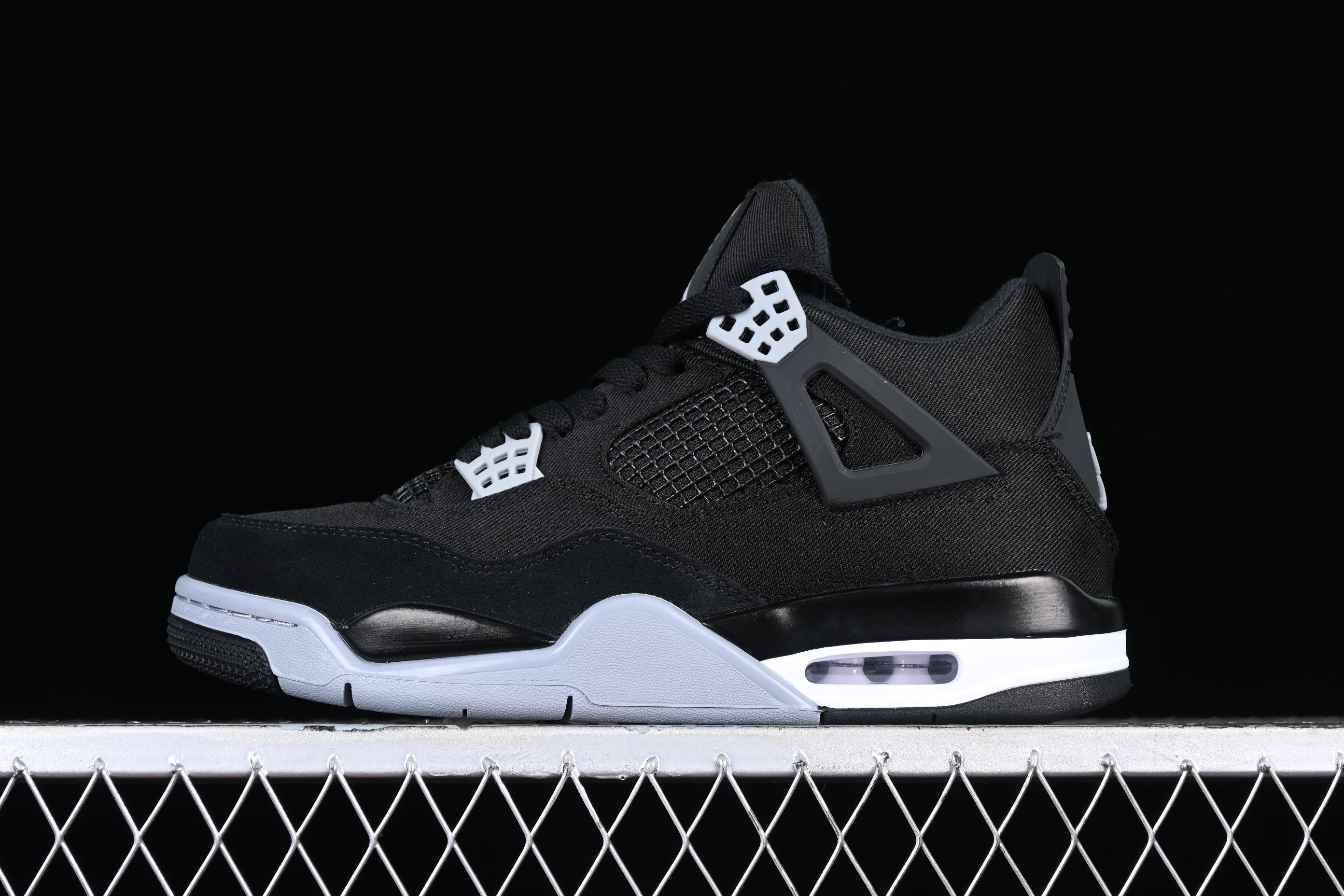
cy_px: 448
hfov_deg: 27.0
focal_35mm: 75
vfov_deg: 18.2
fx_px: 2800
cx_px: 672
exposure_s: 1/60
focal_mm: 50
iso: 160
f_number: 6.3
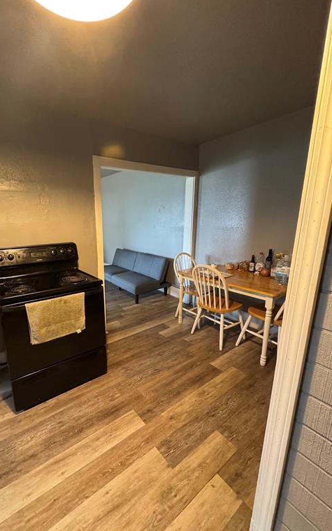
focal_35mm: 15
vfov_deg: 101.5
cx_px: 132
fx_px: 217
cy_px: 267
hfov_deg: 73.9
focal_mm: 2.22
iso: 640
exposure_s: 1/60
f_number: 2.2
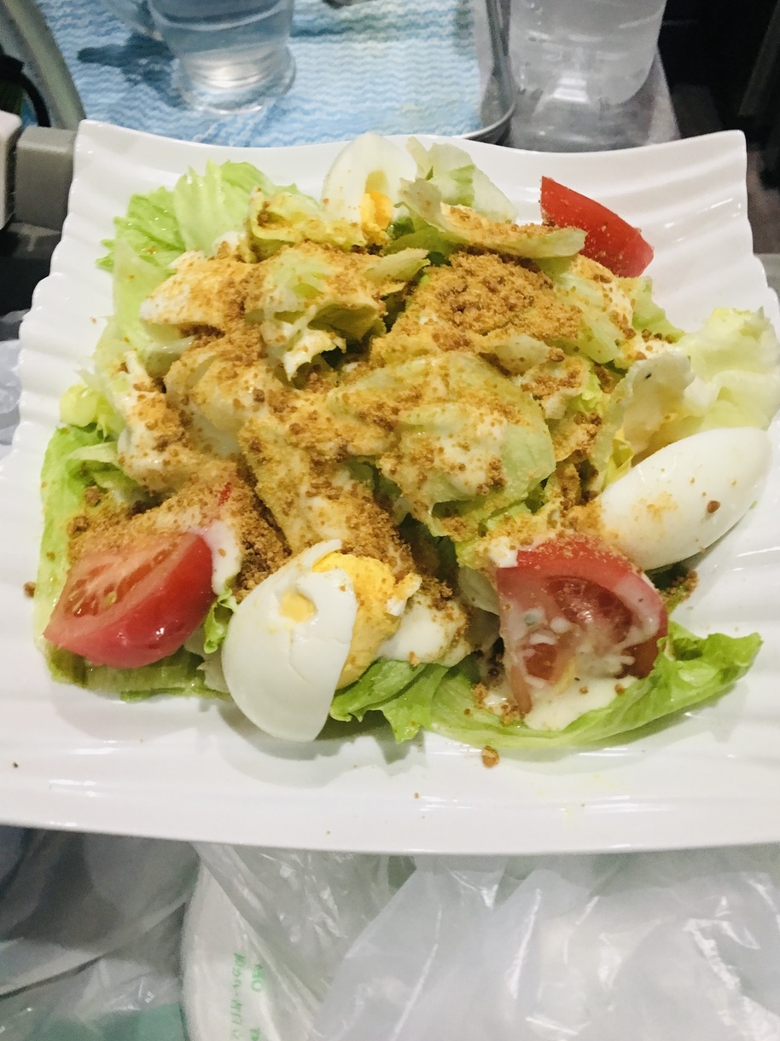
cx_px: 388
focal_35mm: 34
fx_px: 1023
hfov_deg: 41.7
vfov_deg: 53.9
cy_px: 460
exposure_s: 1/15
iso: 64
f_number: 2.2
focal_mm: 4.15
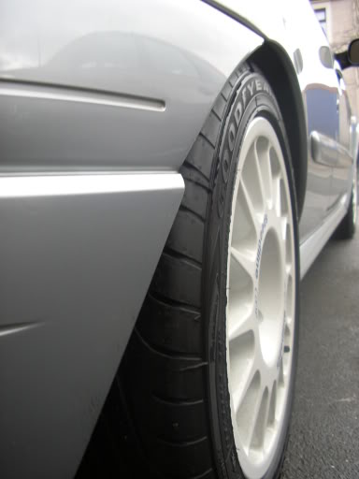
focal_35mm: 38
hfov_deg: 37.7
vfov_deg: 49.0
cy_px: 240
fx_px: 525
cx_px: 180
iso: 64
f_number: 2.9
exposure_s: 1/40
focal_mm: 5.8
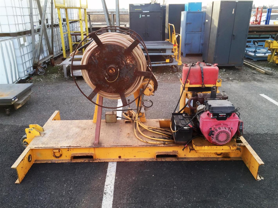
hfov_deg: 61.7
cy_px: 104
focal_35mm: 29
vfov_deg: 48.2
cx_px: 139
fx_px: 233
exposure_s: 1/122
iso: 32
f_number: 2.2
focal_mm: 4.15
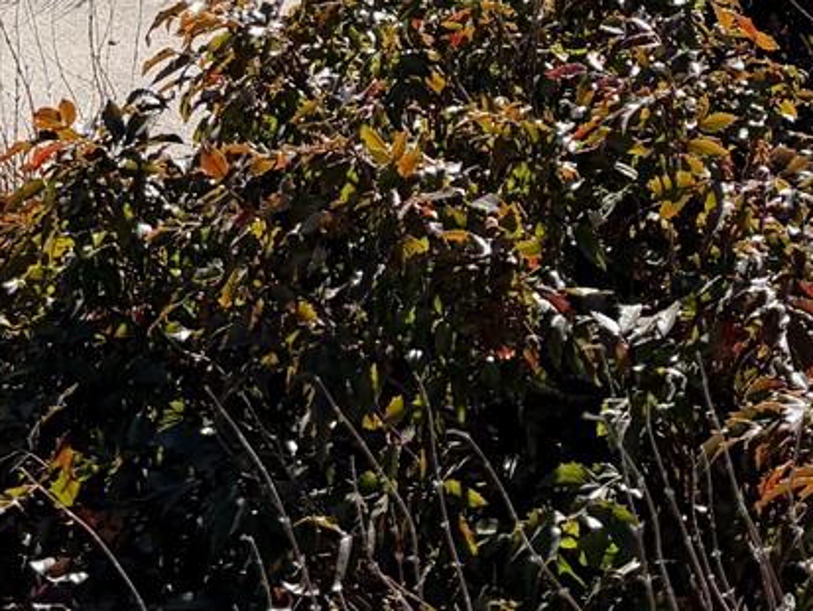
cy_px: -524
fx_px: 2185
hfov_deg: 21.1
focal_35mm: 93
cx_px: 356
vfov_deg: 14.0
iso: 80
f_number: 1.78
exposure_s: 1/2611
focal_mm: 6.76
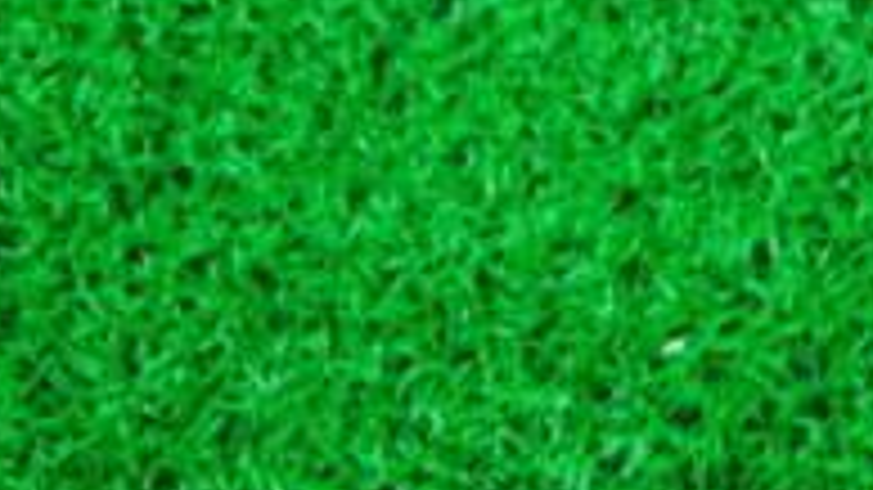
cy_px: -553
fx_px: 3078
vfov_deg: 8.5
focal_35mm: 133
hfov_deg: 15.0
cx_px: 1296
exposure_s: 1/25
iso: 400
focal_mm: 6.42
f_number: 3.6
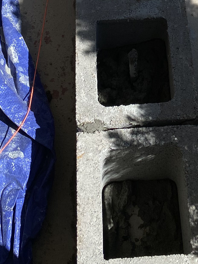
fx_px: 648
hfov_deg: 17.3
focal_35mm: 85
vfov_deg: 20.0
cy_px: -127
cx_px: 142
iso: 32
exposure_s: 1/3401
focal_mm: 4.25
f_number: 1.8
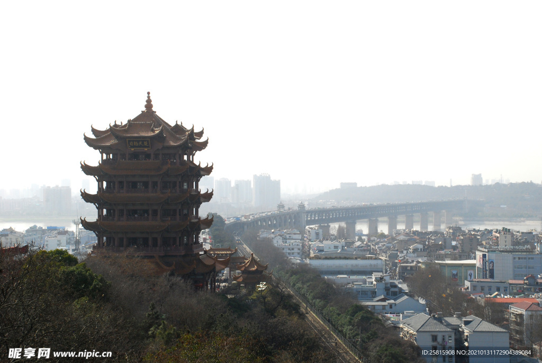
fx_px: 1085
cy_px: 182
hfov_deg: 28.0
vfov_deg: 19.0
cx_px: 271
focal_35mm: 72
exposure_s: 1/200
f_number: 16
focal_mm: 48
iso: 400
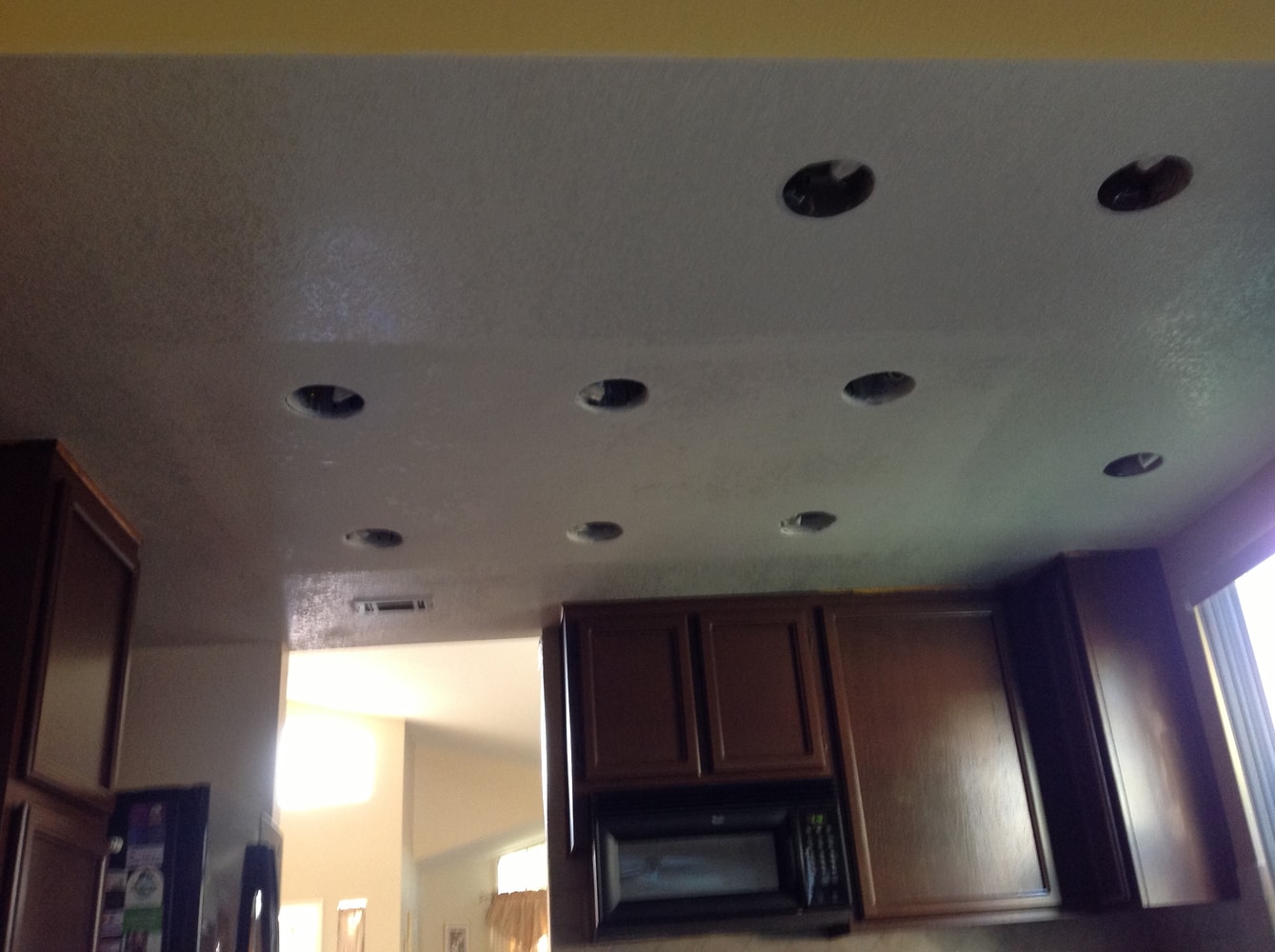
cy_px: 476
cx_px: 638
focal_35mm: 35
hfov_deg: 52.7
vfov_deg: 40.6
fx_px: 1287
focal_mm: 4.28
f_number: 2.4
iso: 160
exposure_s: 1/15
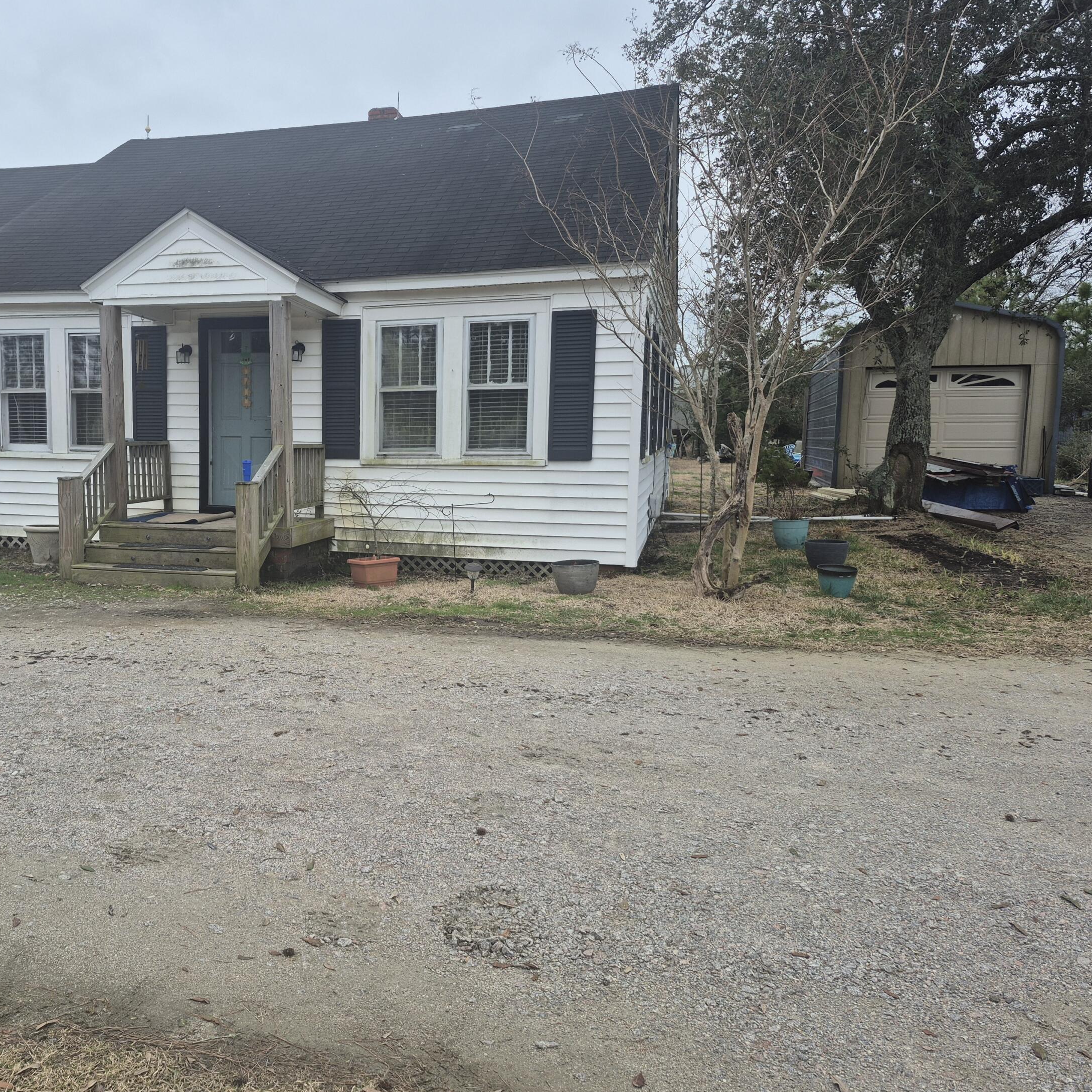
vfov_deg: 57.3
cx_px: 343
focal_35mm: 28
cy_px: 543
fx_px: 999
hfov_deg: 55.8
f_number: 1.8
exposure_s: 1/204
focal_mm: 5.4
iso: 25
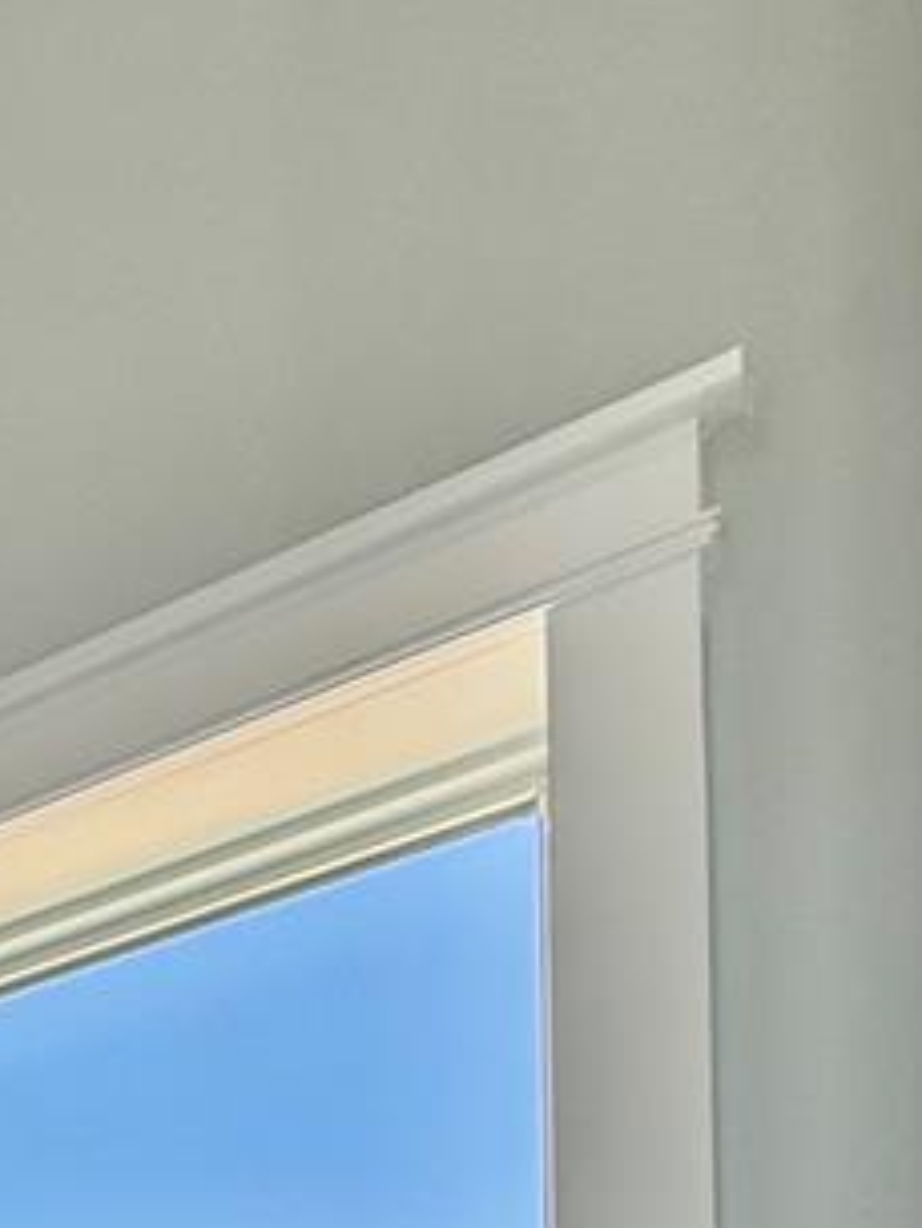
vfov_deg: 24.2
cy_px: 1997
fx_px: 1952
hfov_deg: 20.4
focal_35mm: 55
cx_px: -656
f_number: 2.2
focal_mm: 2.22
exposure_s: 1/120
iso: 80
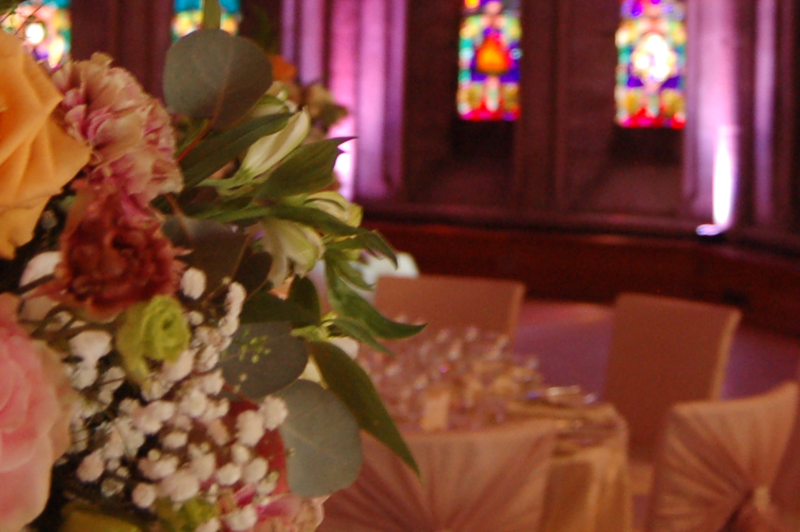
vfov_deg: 13.6
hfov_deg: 20.8
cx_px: 451
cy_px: -68
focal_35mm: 98
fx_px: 2175
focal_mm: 22
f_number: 3.8
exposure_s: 1/15
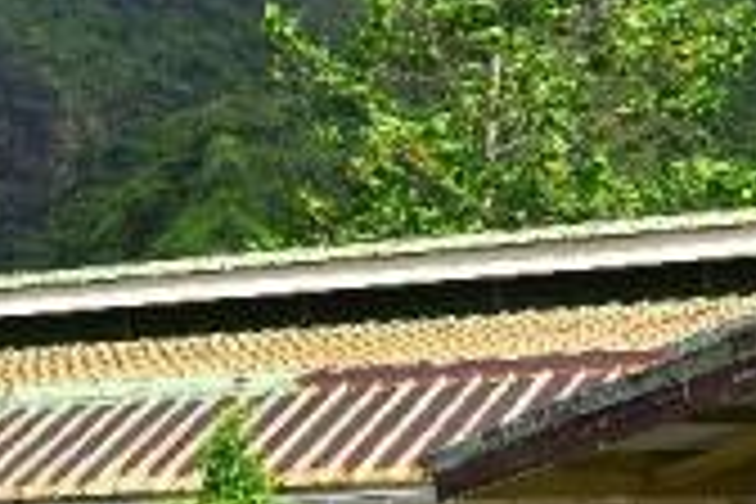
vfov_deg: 8.9
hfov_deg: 13.1
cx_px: -166
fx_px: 3192
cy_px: 572
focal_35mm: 152
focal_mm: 32
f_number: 8
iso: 200
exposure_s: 1/400
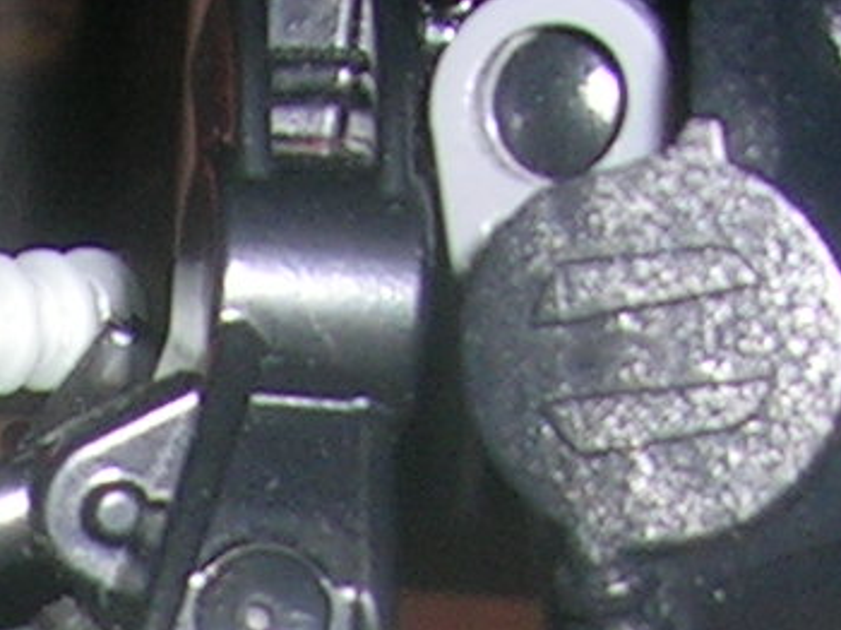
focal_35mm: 205
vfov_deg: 6.6
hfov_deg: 9.3
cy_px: 1844
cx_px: -581
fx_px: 4977
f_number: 4.8
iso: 50
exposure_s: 1/60.1
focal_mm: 5.4
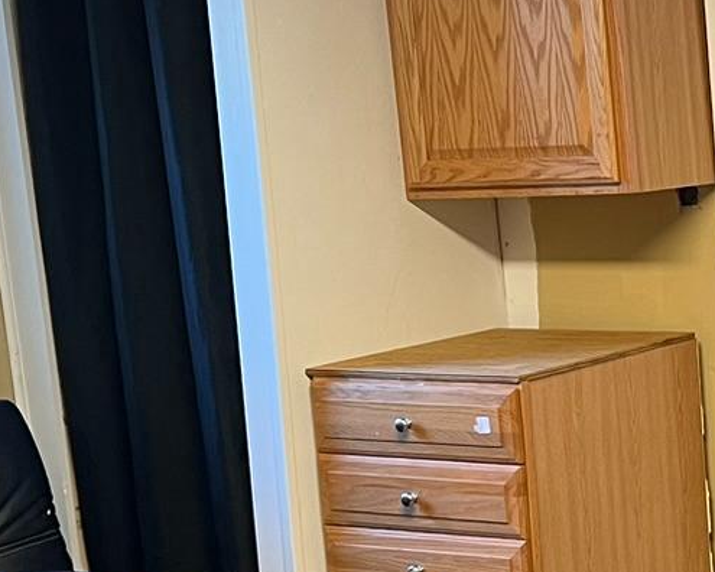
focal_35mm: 105
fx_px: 2222
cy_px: 409
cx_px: 932
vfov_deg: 14.6
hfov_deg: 17.2
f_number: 1.5
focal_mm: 5.7
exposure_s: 1/60
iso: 160
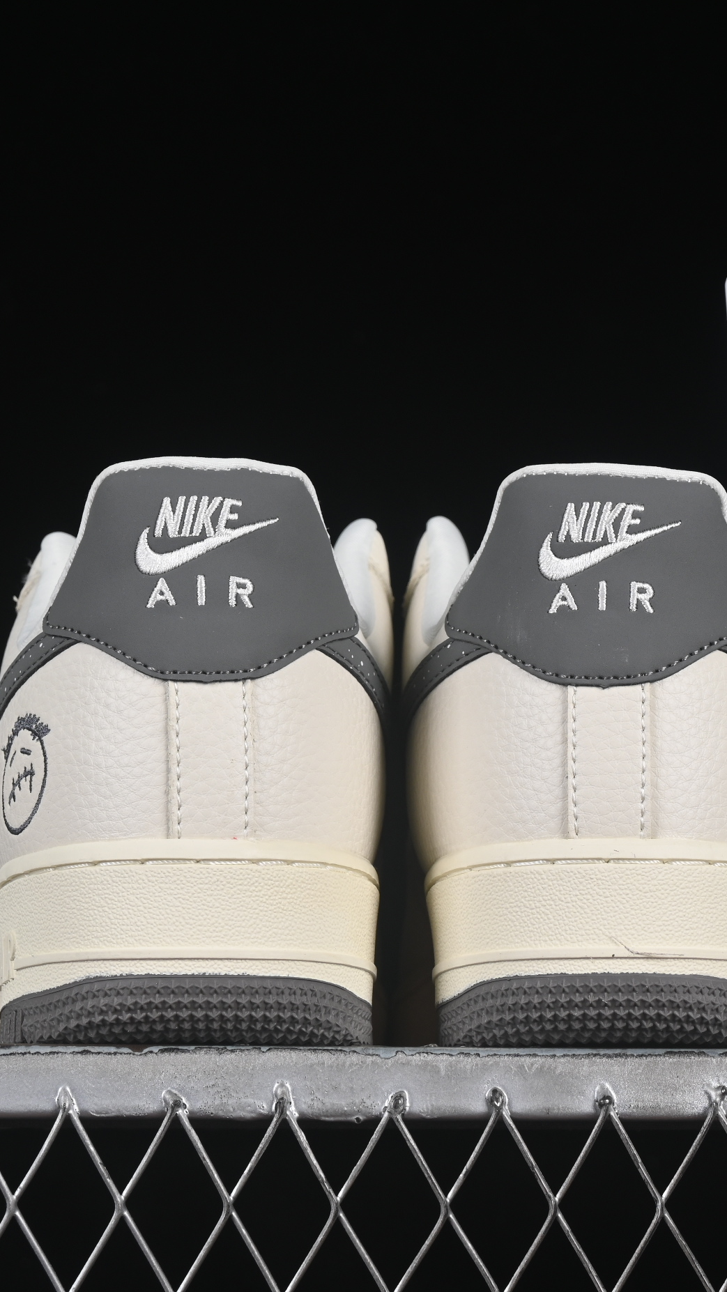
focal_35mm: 118
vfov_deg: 18.2
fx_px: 4044
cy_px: 646
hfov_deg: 10.3
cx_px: 407
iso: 160
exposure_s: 1/60
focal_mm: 50
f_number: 8
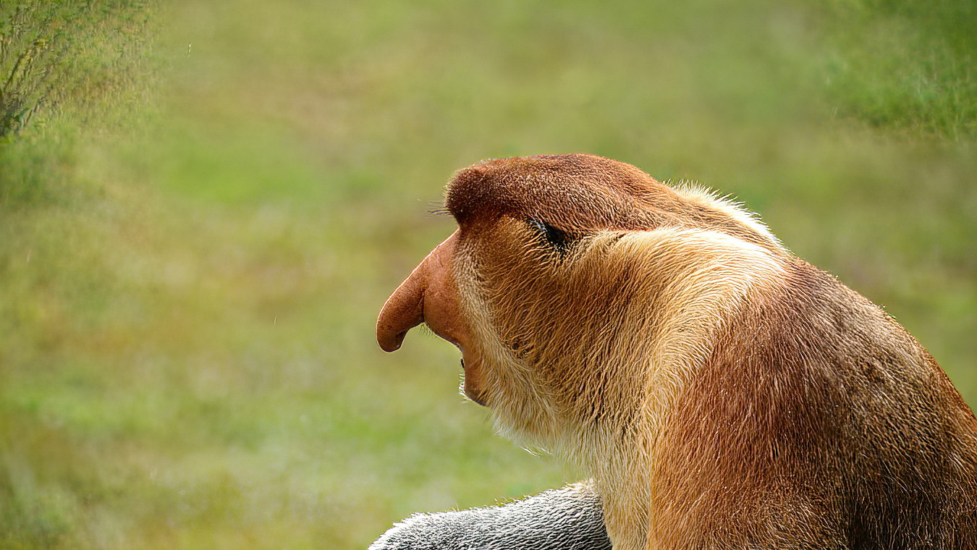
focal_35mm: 315
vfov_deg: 3.9
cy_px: 311
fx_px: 8162
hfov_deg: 6.9
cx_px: 488
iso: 1250
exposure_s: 1/320
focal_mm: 300
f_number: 8
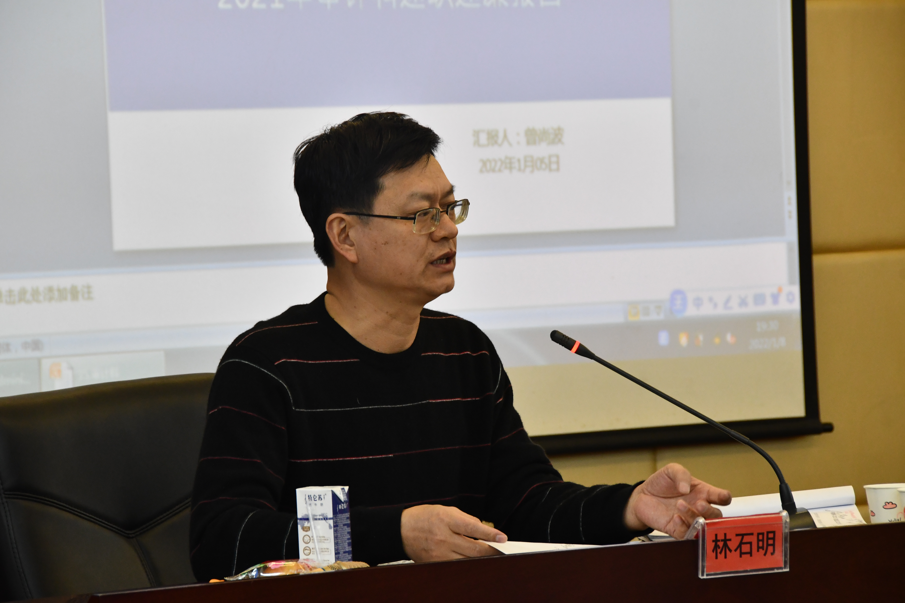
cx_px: 452
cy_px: 302
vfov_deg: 6.8
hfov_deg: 10.2
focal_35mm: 202
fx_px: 5078
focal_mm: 135
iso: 1600
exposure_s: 1/40
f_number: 9
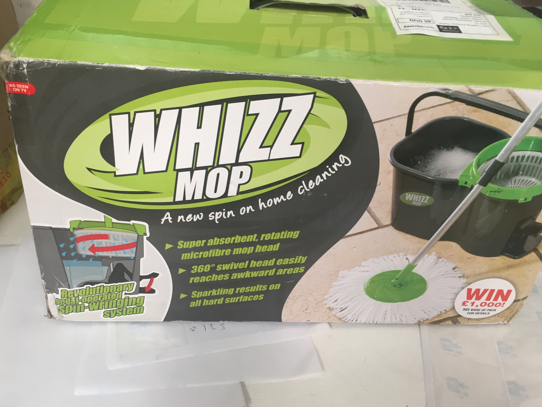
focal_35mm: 30
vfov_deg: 46.8
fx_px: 470
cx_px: 270
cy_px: 206
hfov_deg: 60.0
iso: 80
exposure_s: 1/33
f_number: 2.2
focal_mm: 4.15
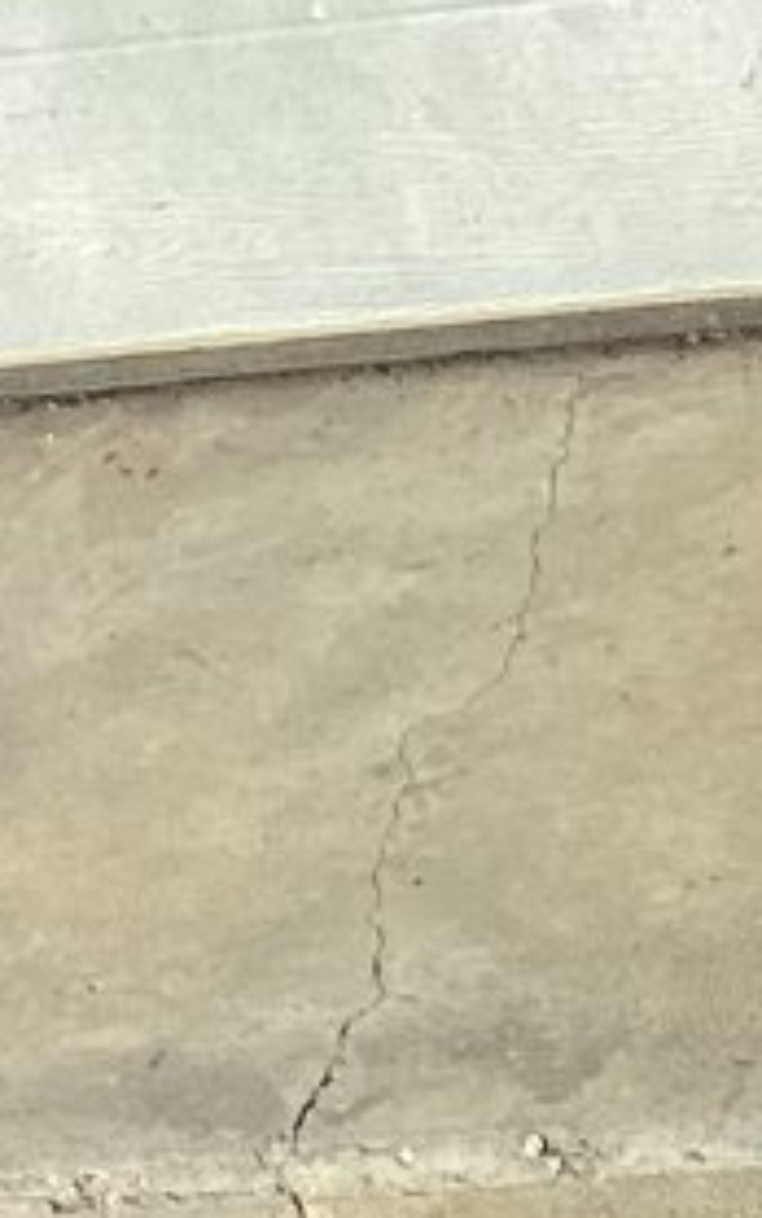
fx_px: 5942
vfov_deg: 11.2
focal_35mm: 179
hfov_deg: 6.6
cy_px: 1834
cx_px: 2406
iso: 25
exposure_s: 1/2037
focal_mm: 3.3
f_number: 2.4
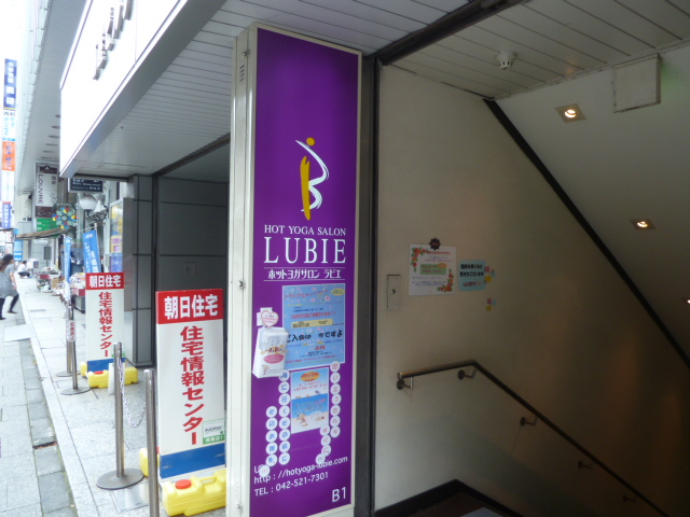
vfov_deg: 54.9
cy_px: 258
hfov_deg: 69.4
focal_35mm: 25
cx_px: 345
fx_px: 498
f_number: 3.3
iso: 80
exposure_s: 1/40
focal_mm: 4.1
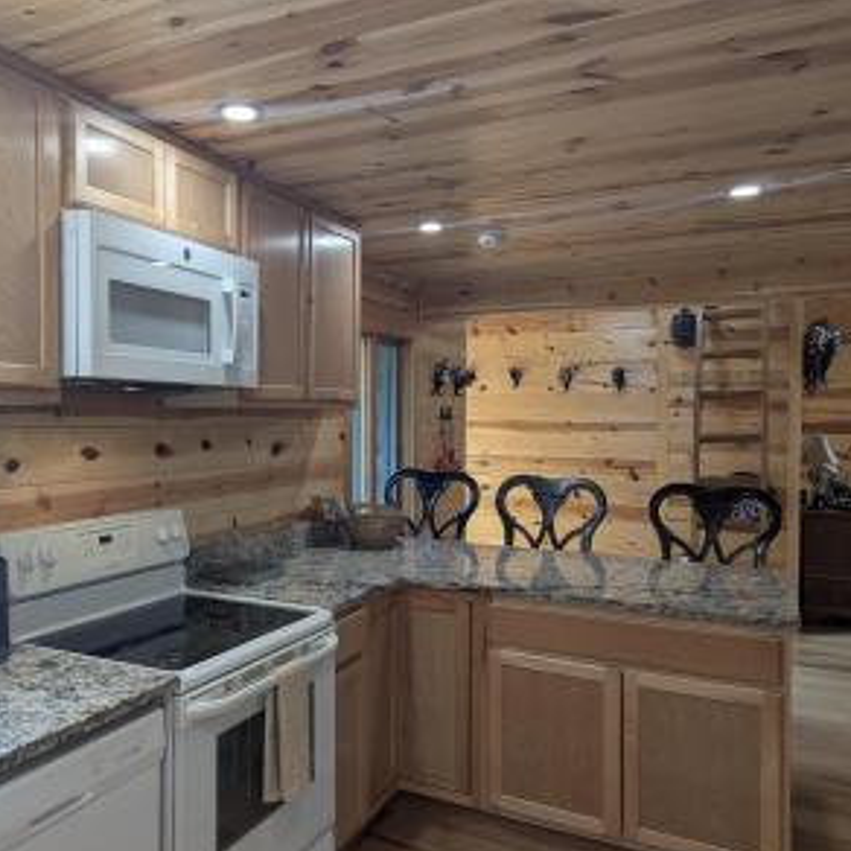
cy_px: 434
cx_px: 289
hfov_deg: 54.6
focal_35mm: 29
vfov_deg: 55.6
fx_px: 807
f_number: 1.85
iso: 82
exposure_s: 1/60
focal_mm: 6.81
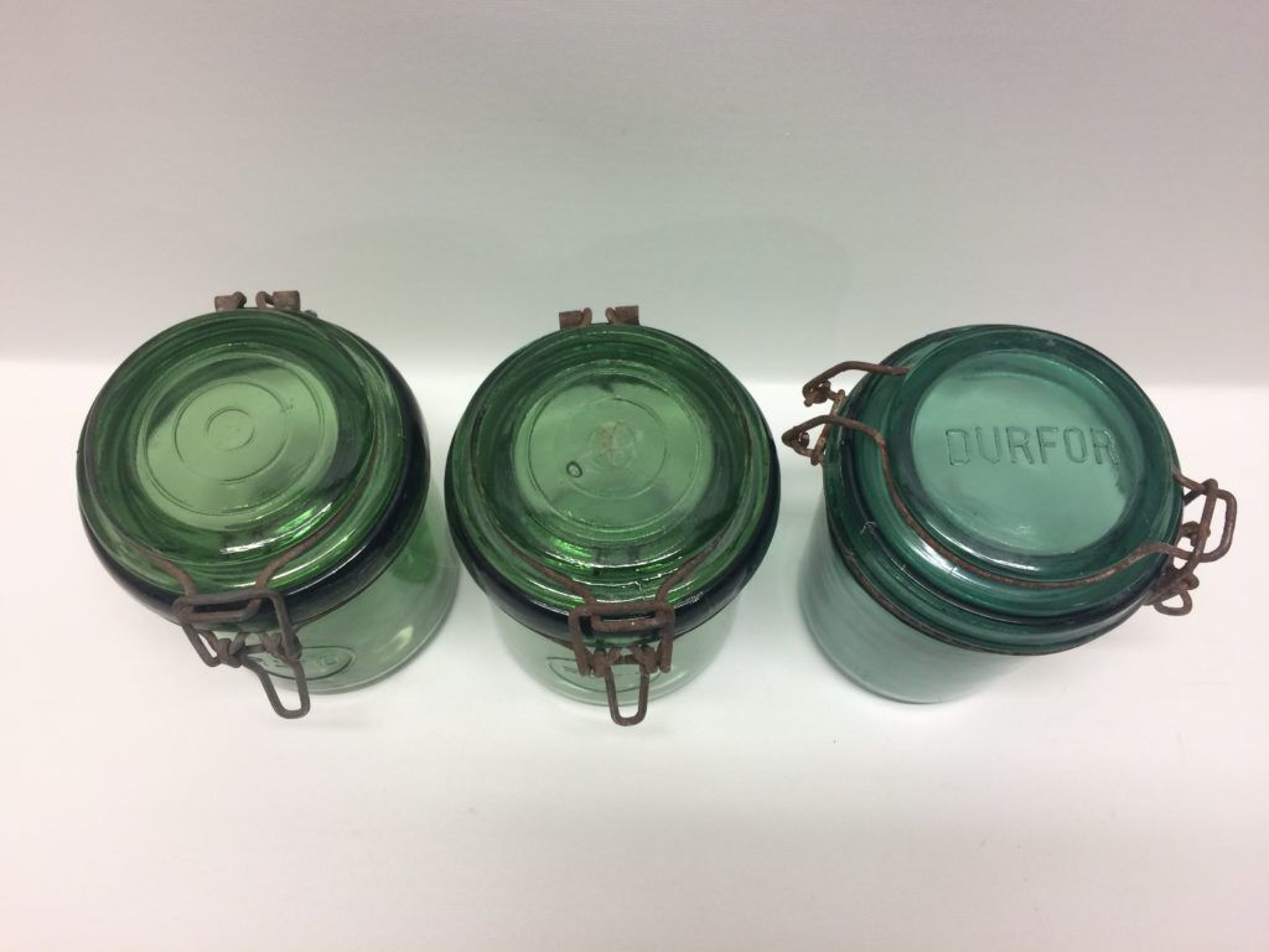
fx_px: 1063
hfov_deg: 61.7
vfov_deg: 48.2
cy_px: 476
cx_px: 634
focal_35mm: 29
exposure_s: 1/33
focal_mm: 4.15
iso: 64
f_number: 2.2
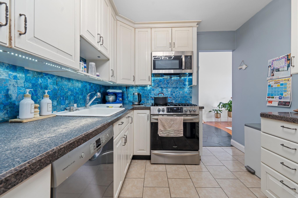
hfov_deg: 104.3
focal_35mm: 14
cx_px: 149
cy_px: 99
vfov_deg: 81.2
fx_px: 116
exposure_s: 1/6
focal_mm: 14
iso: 200
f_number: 8
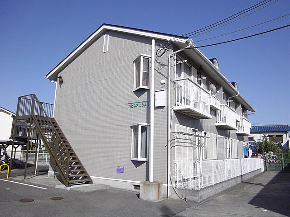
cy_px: 108
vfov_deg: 51.4
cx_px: 145
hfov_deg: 65.3
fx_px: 226
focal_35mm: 27
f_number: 3.2
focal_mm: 4.9
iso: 100
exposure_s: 1/1280
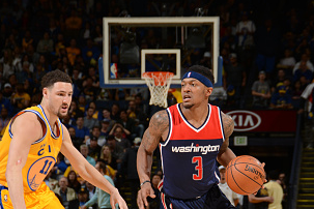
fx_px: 2050
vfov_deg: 5.8
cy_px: 158
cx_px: 193
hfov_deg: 8.8
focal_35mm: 235
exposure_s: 1/250
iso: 250
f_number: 6.3
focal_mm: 120
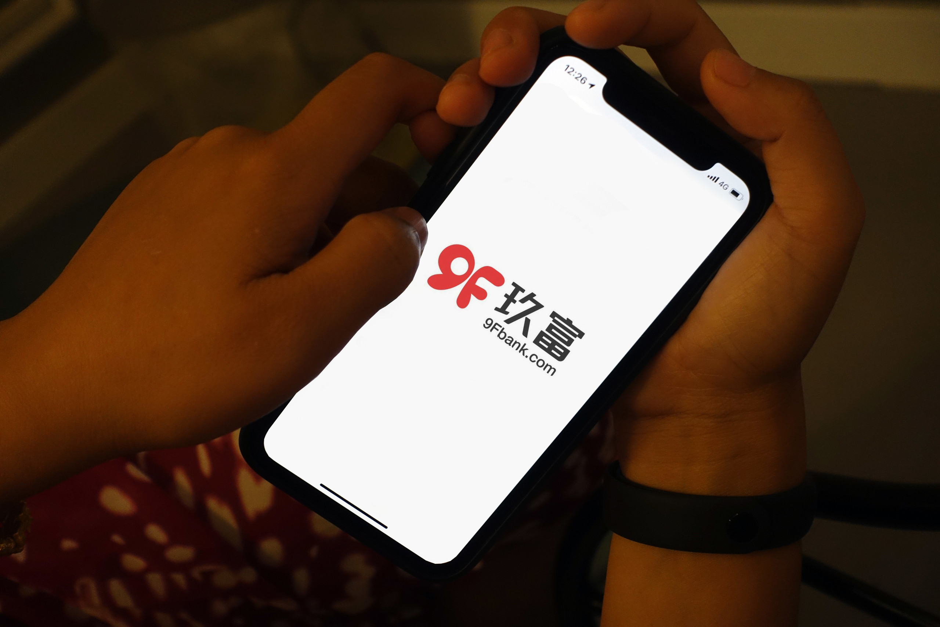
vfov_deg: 19.5
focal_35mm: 70
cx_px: 470
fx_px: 1828
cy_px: 314
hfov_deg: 28.8
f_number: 4
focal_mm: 25.61
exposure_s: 1/80
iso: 800
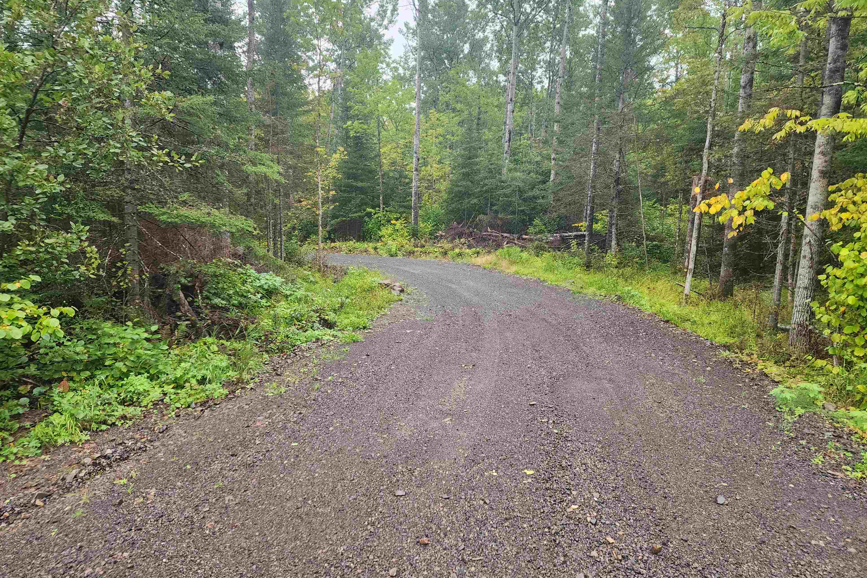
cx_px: 434
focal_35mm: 24
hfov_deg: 73.7
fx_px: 578
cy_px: 283
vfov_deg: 53.1
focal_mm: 6.4
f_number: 1.8
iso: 160
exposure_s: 1/180
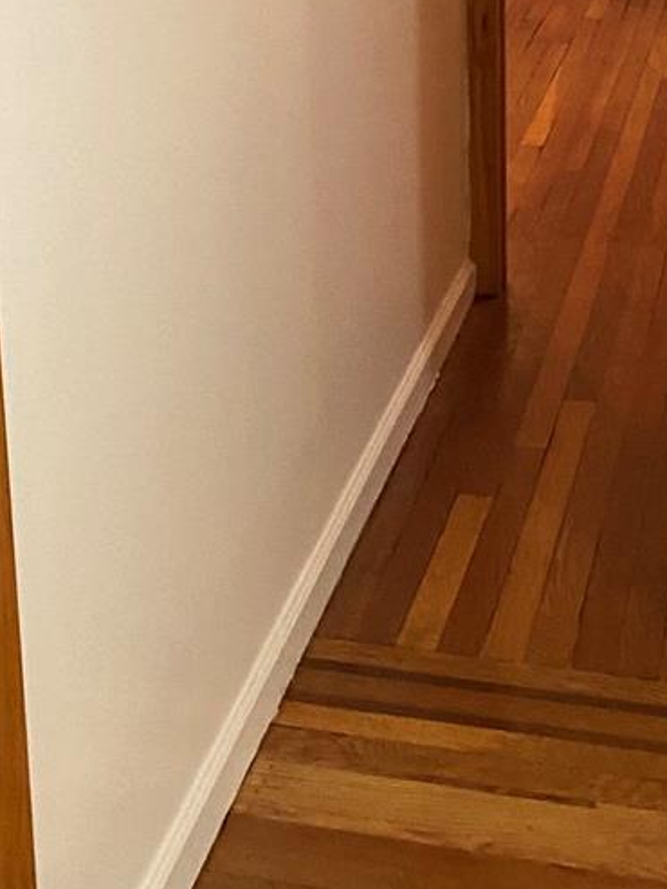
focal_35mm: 81
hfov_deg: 18.2
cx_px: 229
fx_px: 2080
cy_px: 153
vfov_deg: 23.7
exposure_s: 1/40
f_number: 1.8
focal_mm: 4.25
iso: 500
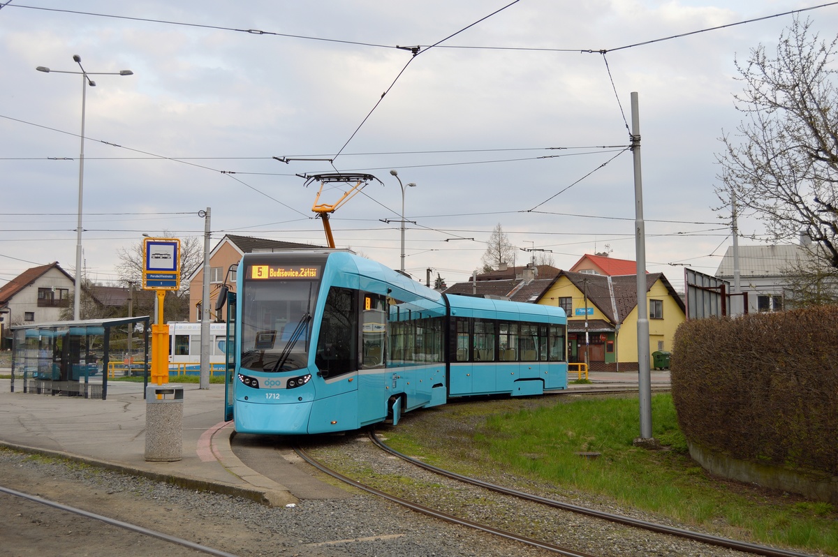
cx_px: 419
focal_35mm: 39
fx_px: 907
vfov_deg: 34.2
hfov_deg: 49.6
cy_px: 278
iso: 100
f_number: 5
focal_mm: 26
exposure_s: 1/100
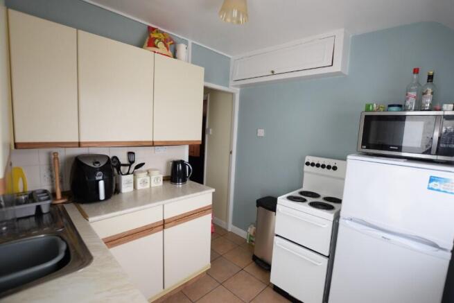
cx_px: 227
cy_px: 152
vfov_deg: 72.1
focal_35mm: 16
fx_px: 208
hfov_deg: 95.0
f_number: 3.5
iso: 220
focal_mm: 11
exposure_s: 1/15
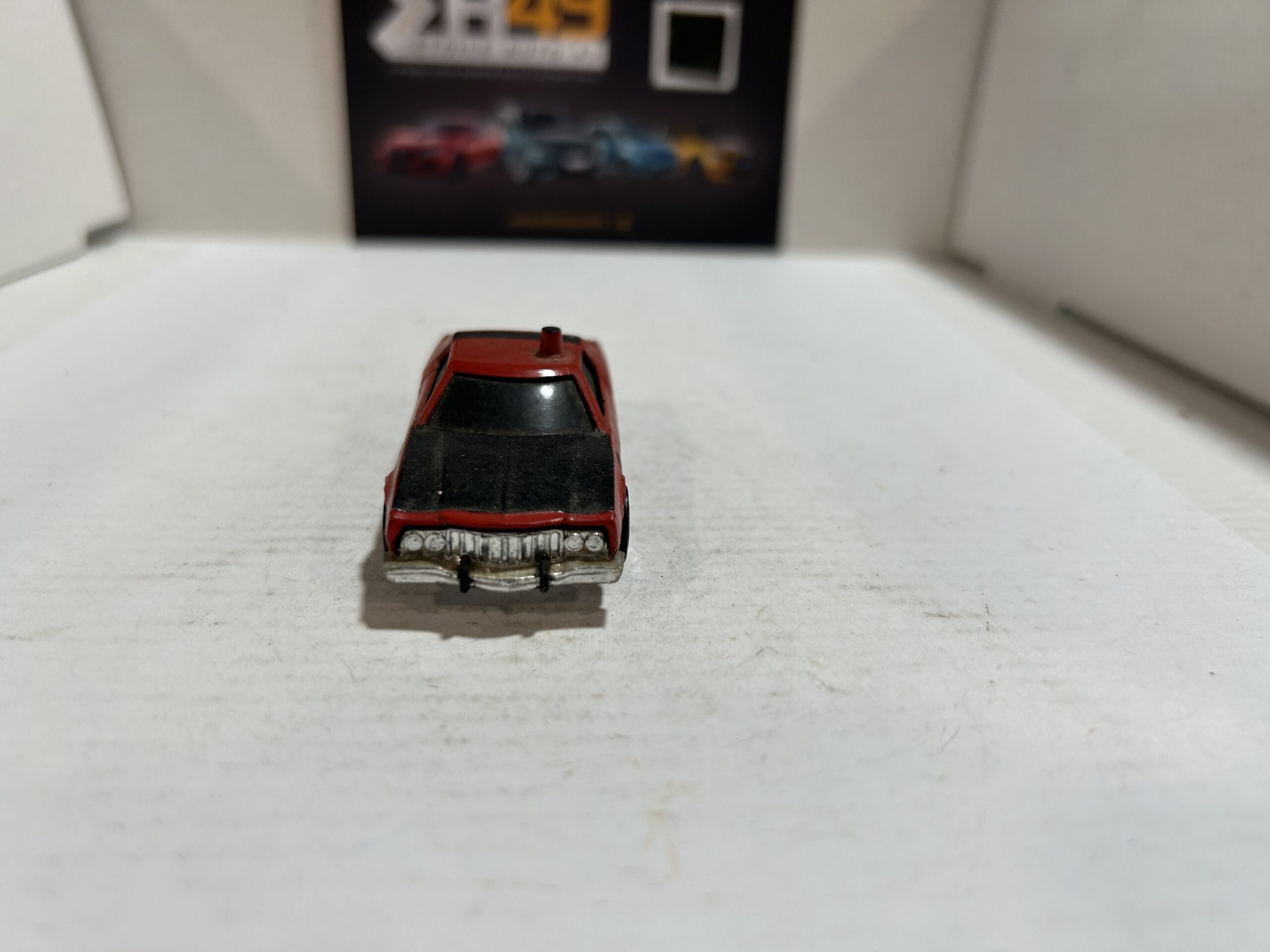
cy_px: 476
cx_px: 635
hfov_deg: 67.3
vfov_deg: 53.1
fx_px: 954
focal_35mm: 26
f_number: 1.5
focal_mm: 5.7
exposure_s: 1/100
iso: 40
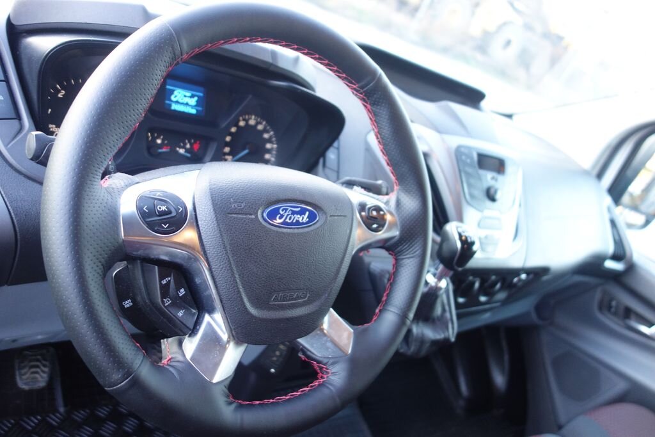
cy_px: 218
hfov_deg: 65.5
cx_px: 328
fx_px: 509
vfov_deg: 46.4
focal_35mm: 28
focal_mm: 10.4
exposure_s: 1/30
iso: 400
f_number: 1.8
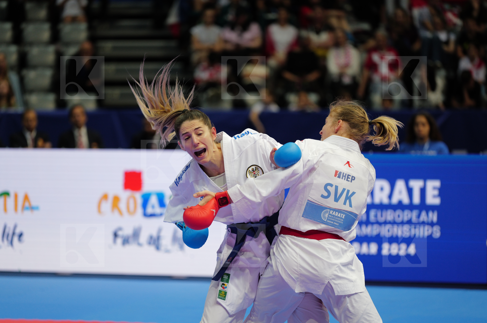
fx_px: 2255
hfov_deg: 12.3
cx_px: 244
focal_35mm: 167
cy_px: 162
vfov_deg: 8.2
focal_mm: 167
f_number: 2.8
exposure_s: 1/1000
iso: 1600
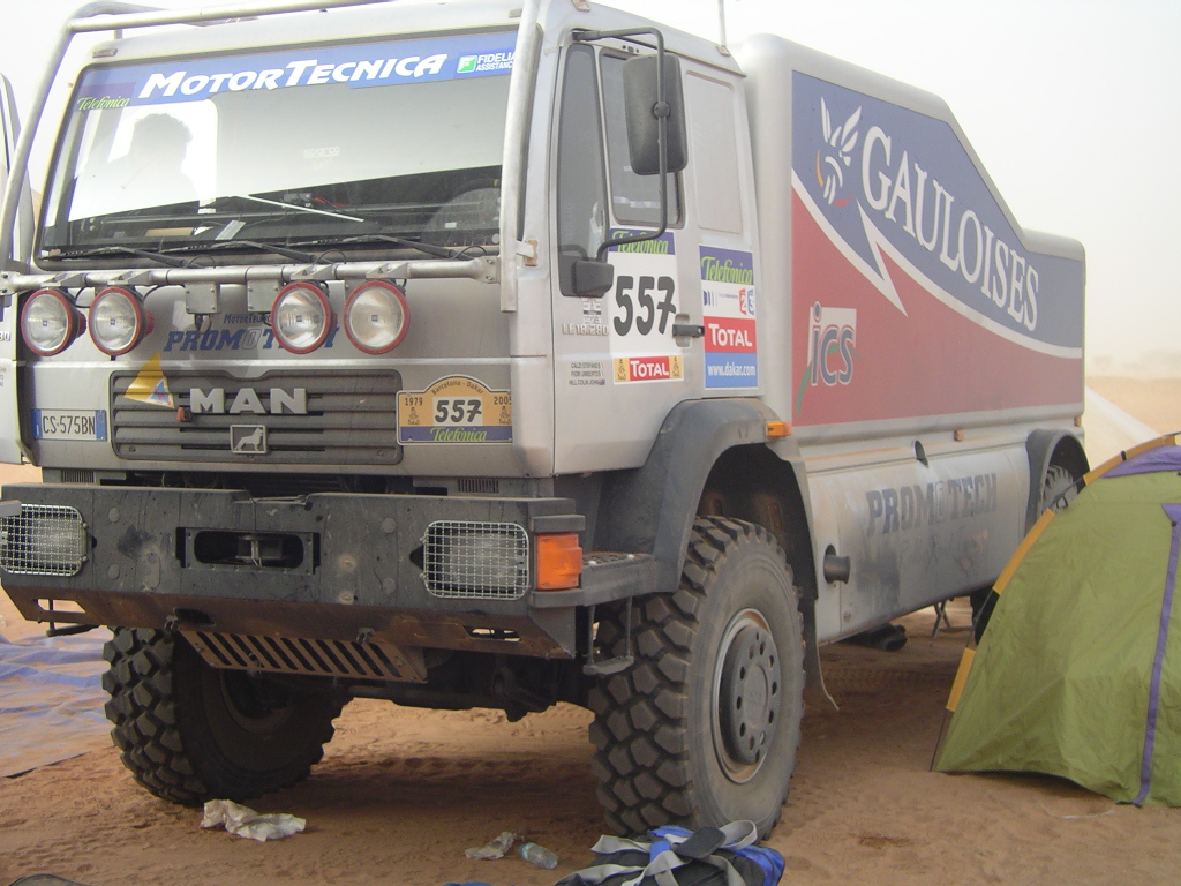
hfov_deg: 33.8
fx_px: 1945
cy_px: 443
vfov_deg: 25.7
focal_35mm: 57
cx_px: 590
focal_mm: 8.9
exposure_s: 1/160
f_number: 3.3
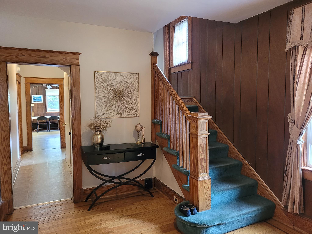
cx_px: 156
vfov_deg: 53.1
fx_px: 234
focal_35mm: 26
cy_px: 117
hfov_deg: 67.3
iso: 320
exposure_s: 1/40
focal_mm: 5.4
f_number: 1.8
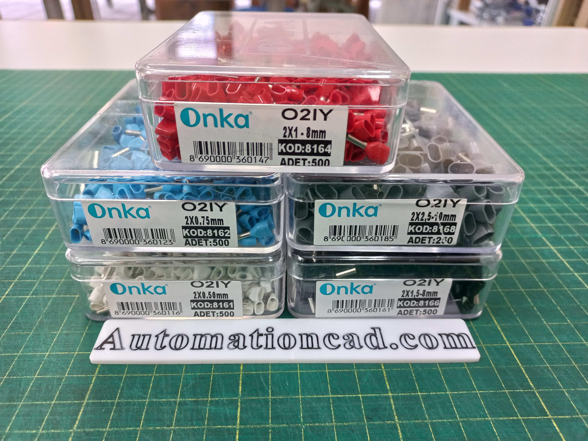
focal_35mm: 25
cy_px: 220
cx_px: 294
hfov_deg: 69.4
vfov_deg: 54.9
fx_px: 425
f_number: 1.8
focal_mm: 4.6
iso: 250
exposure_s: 1/33
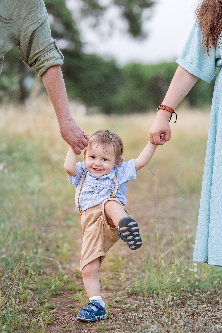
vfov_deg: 23.9
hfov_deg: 16.1
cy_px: 166
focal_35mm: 85
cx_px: 111
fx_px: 786
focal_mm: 85
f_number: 2
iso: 400
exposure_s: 1/320
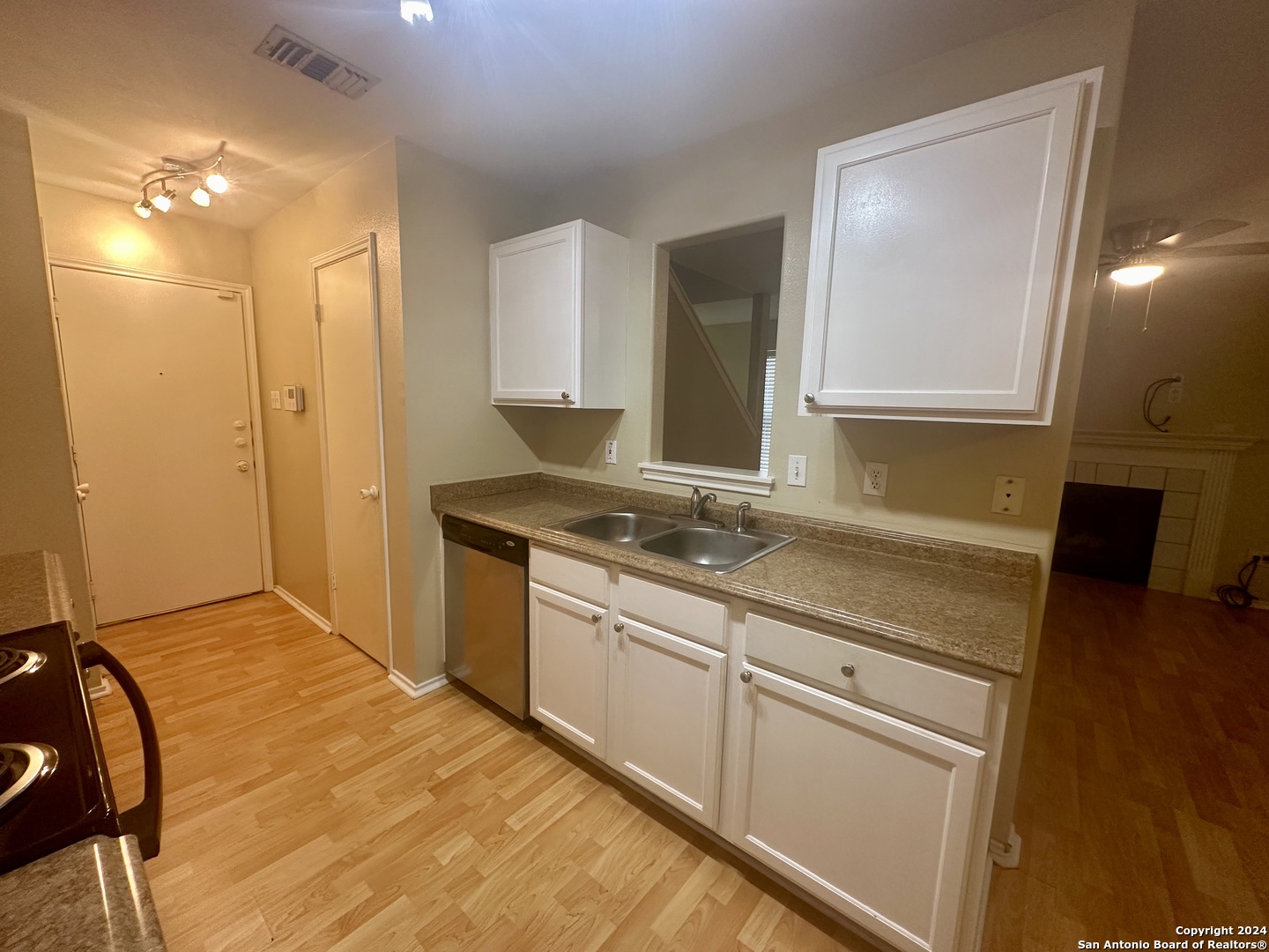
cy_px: 476
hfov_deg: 102.1
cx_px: 634
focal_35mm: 14
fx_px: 513
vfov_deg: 85.7
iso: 160
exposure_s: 1/60
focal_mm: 2.22
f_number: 2.2
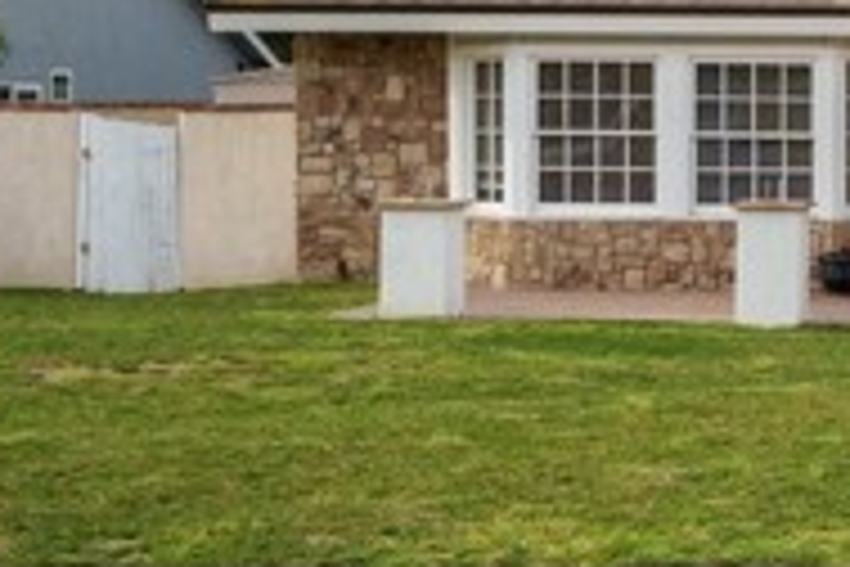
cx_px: 1228
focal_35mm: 95
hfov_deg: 19.1
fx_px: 2243
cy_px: 117
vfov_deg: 14.3
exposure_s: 1/4000
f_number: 11
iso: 400
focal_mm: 28
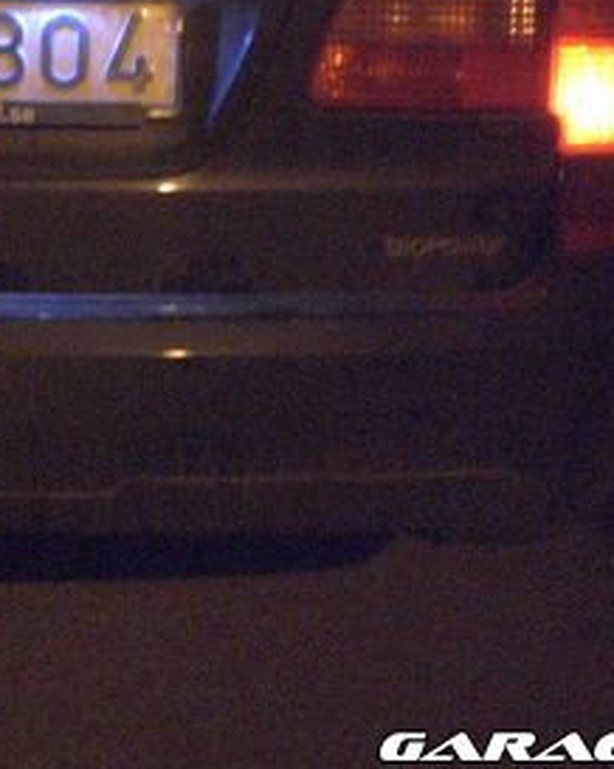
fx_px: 1978
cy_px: 99
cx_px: -39
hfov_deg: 17.1
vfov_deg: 21.6
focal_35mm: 87
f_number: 3.1
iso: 800
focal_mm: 6.3
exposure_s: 1/15
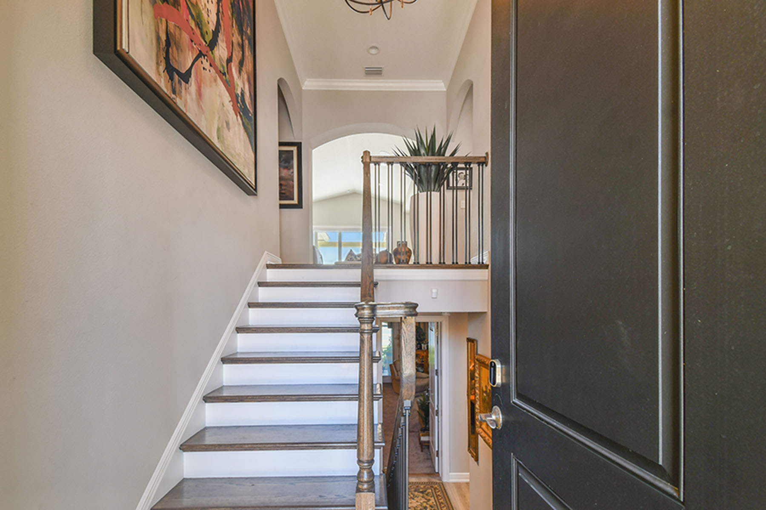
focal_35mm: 15
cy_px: 255
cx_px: 383
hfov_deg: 100.4
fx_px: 319
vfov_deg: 77.3
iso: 100
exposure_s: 1/80
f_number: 7.1
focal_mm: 10
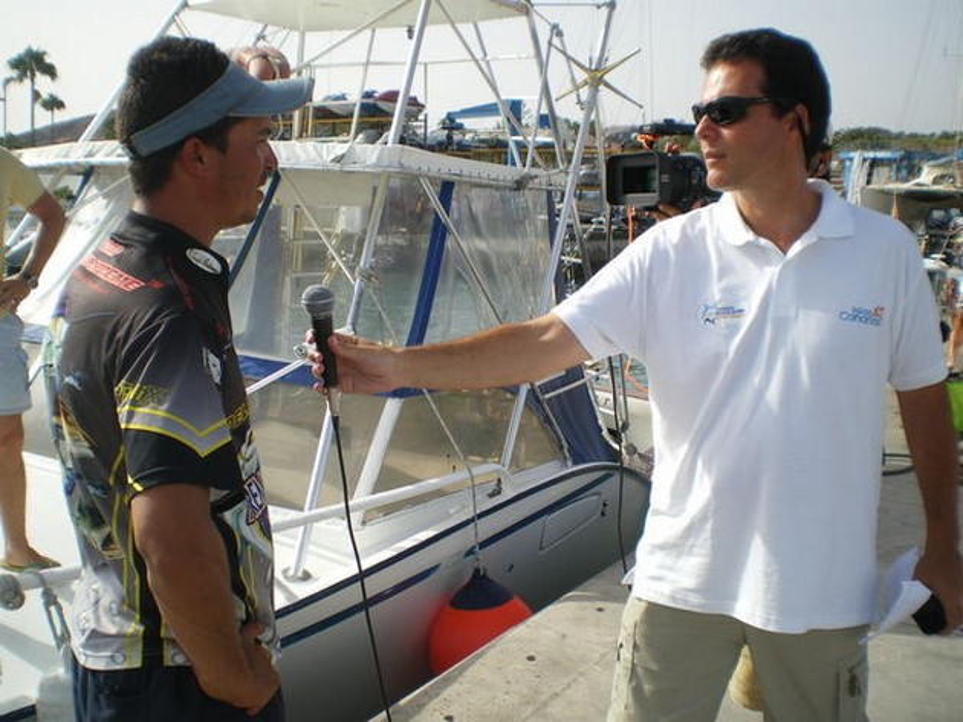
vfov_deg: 39.6
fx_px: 1001
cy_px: 361
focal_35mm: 36
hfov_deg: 51.4
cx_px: 482
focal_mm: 6.3
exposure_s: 1/320
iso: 50
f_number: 4.6
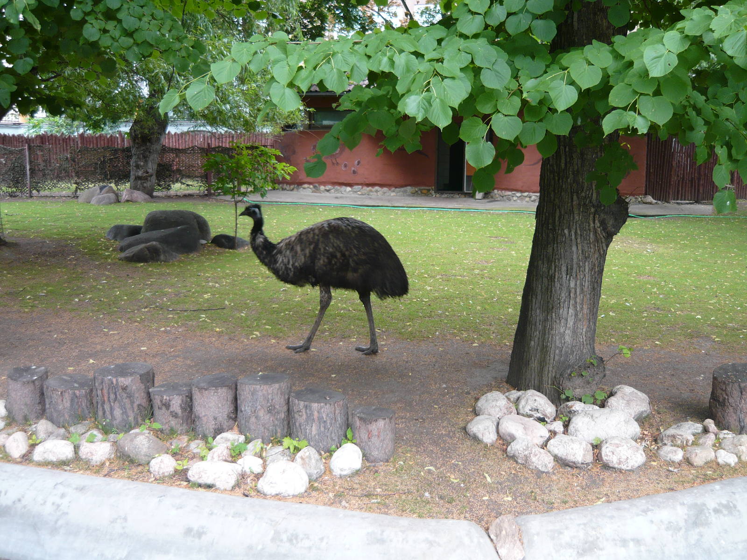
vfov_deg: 42.9
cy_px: 280
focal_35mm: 33
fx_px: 712
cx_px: 374
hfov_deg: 55.4
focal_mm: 5.5
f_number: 2.8
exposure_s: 1/50
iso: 100
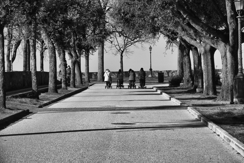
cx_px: 122
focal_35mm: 130
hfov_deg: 15.8
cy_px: 82
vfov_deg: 10.5
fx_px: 881
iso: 400
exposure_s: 1/1600
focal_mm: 85
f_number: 6.3
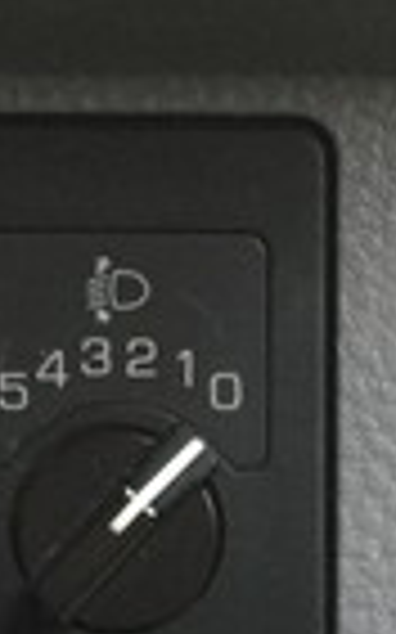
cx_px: 414
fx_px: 2420
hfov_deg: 9.3
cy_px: 490
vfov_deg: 14.9
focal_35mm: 140
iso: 160
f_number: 2.2
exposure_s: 1/30
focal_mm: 4.15
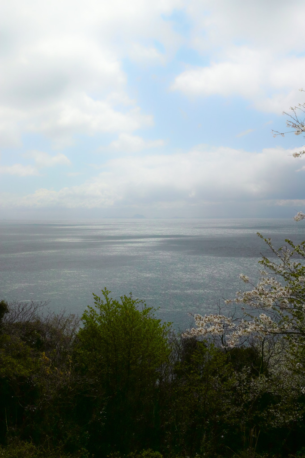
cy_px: 229
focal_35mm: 45
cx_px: 152
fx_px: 572
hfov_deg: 29.8
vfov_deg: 43.6
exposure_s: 1/1000
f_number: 14
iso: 400
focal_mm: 30
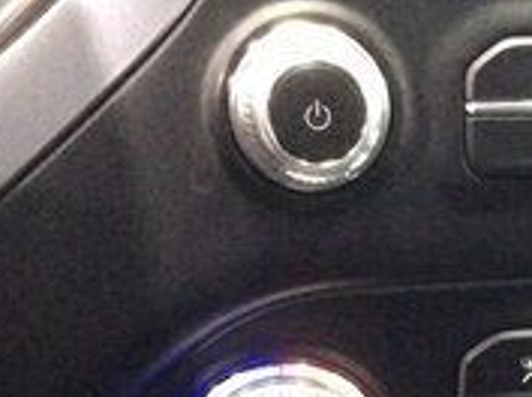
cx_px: 511
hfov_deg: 16.7
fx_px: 1779
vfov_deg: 12.2
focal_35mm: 116
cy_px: 571
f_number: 2.4
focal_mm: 3.3
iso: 500
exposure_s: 1/15
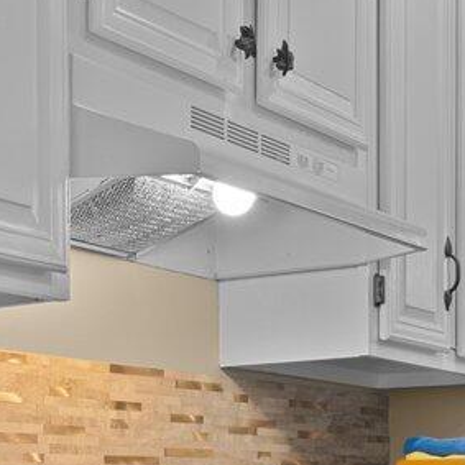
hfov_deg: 20.1
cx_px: 153
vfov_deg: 19.5
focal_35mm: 86
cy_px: 481
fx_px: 1307
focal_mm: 14
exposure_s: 1.6
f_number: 9
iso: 100
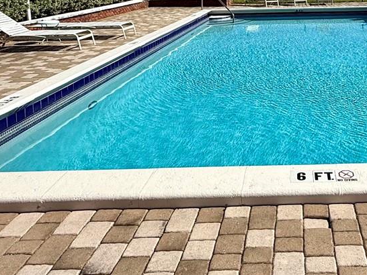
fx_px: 435
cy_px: 8
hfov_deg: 43.4
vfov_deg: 32.7
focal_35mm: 41
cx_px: 299
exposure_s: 1/4425
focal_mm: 2.22
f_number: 2.2
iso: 50
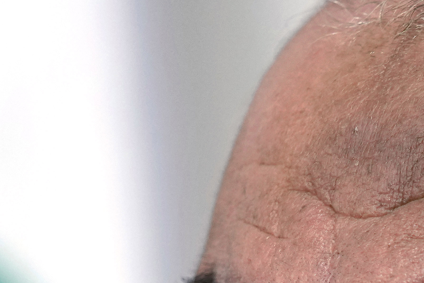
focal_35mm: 968
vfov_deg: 1.4
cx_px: 429
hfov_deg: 2.1
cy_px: 528
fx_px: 11400
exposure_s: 1/200
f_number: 2.8
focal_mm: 200
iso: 1000
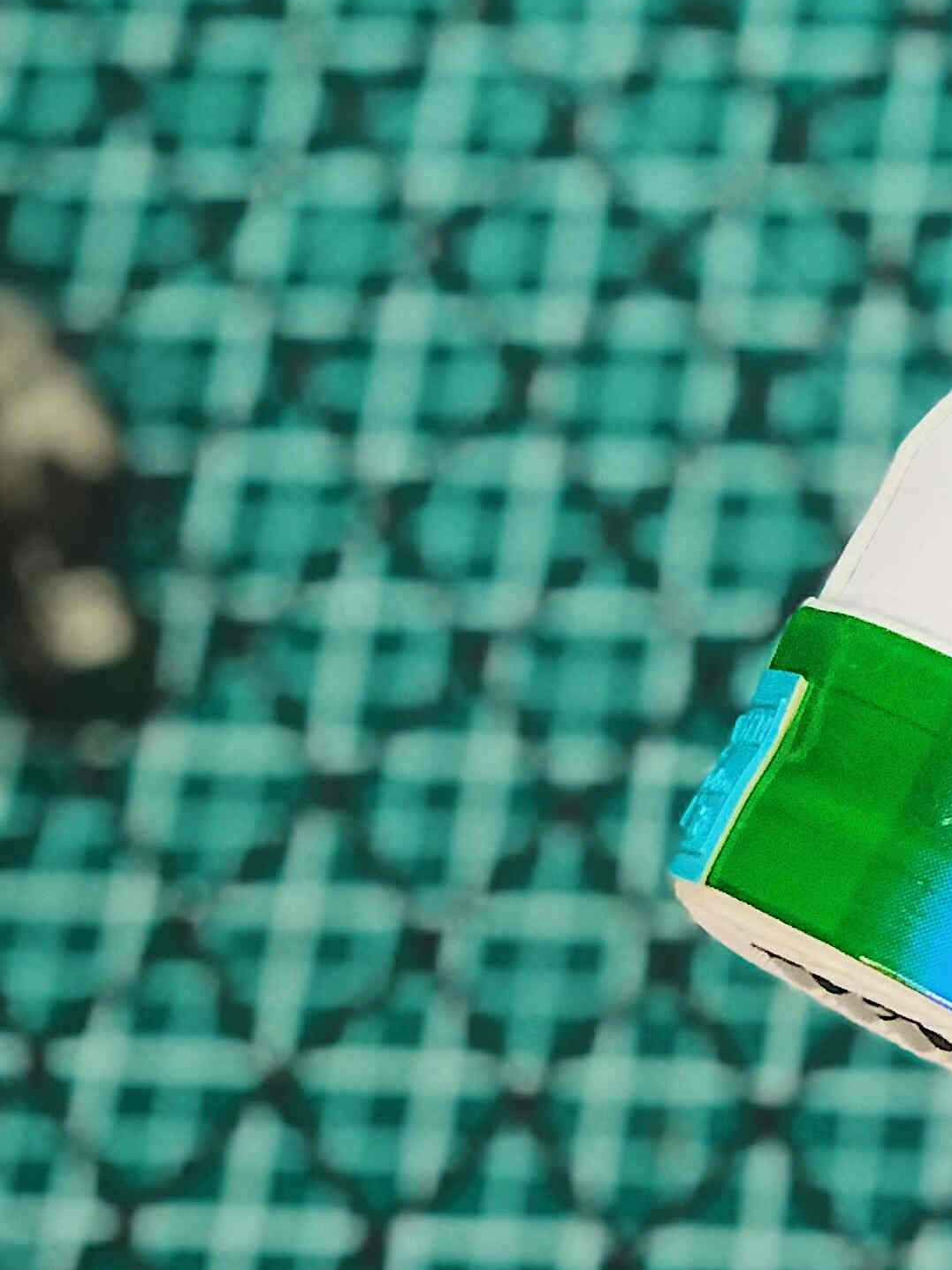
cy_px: 572
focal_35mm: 146
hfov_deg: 9.9
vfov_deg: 13.5
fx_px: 5354
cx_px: 1322
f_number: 2.4
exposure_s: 1/50
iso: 40
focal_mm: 6
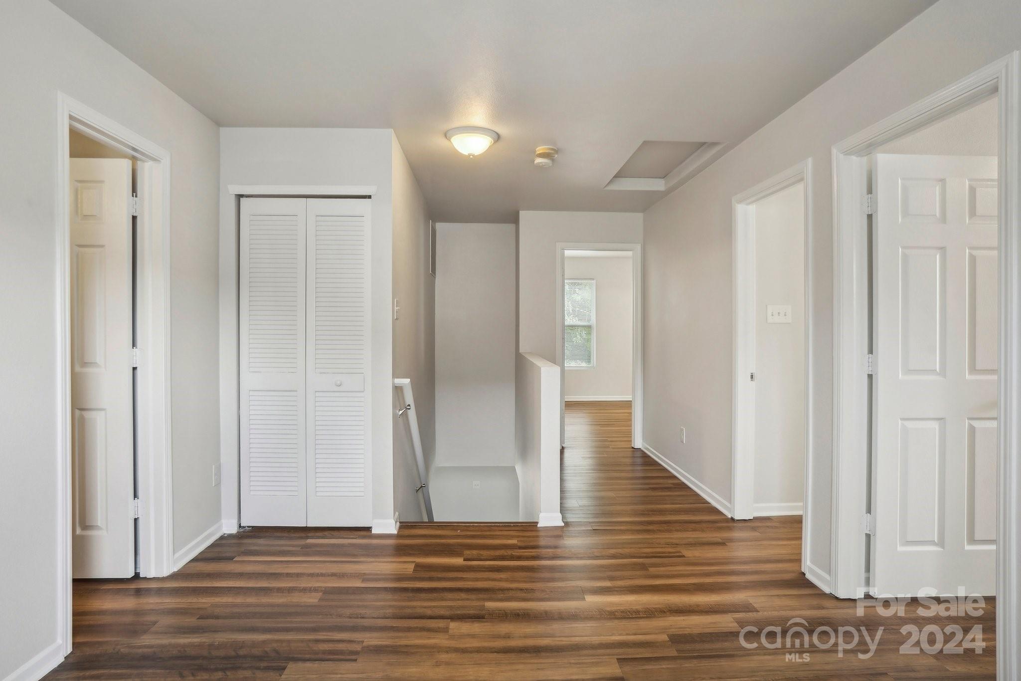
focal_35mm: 18
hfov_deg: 90.0
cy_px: 340
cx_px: 510
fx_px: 510
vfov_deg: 67.4
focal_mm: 18
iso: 400
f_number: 8
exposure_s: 1/20
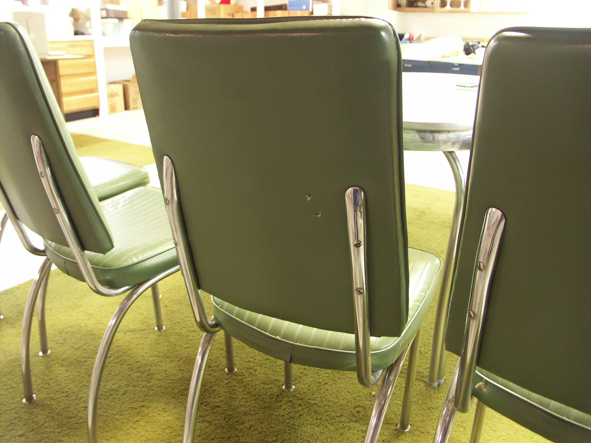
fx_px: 478
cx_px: 296
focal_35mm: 28
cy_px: 222
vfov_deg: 49.7
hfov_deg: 63.4
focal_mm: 7.2
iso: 200
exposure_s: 1/4
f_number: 2.8
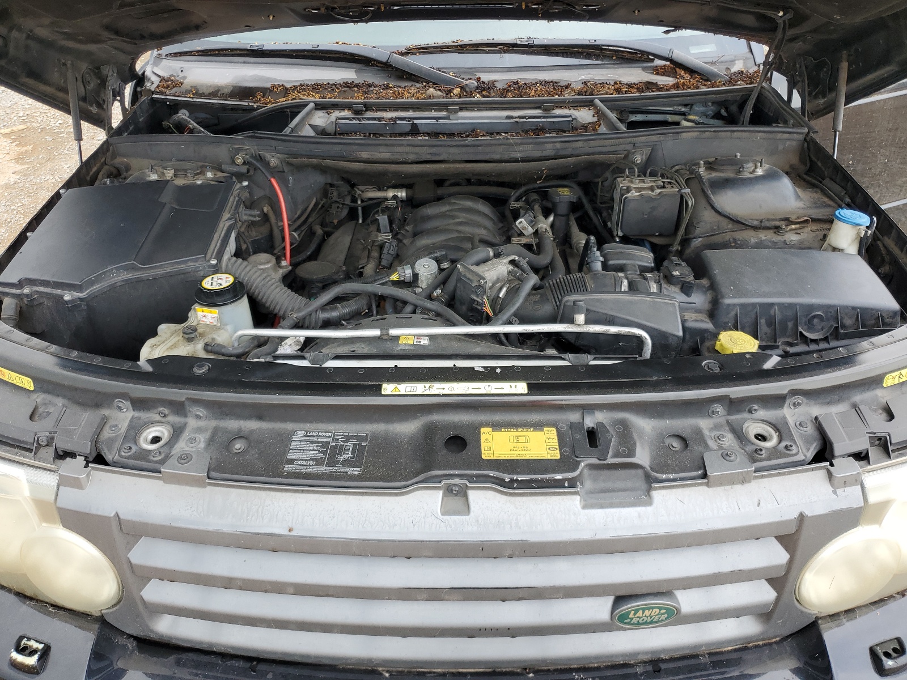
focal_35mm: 26
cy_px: 340
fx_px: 681
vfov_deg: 53.1
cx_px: 454
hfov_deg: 67.3
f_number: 1.5
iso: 50
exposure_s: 1/139
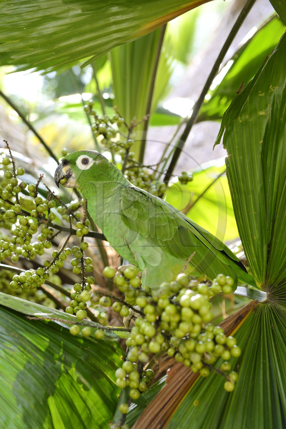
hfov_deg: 21.9
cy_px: 214
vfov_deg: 32.4
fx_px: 739
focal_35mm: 62
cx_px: 143
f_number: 5
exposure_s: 1/80
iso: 200
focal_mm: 62
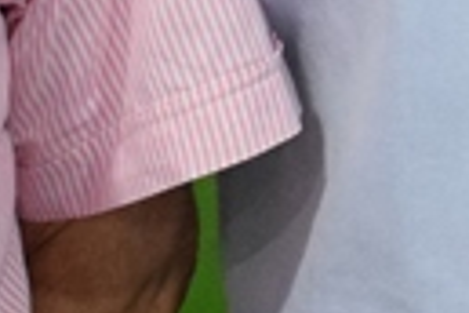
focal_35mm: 334
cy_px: -399
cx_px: 589
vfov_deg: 4.0
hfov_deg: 6.1
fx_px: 4351
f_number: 4.2
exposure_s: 1/60
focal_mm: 28
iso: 3200
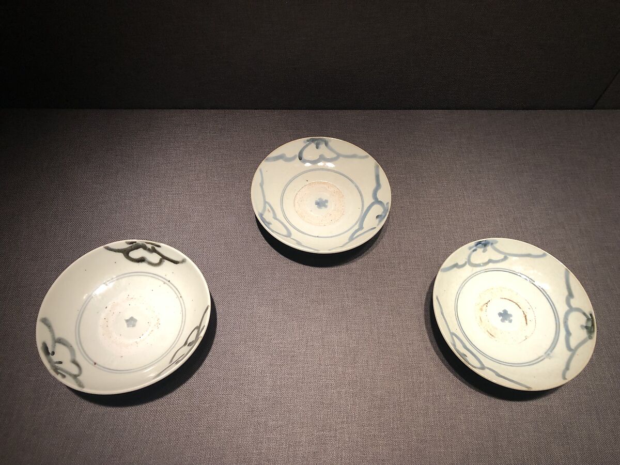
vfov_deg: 49.7
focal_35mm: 28
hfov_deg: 63.4
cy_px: 232
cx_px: 310
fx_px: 502
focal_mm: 3.99
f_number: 1.8
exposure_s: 1/17
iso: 50
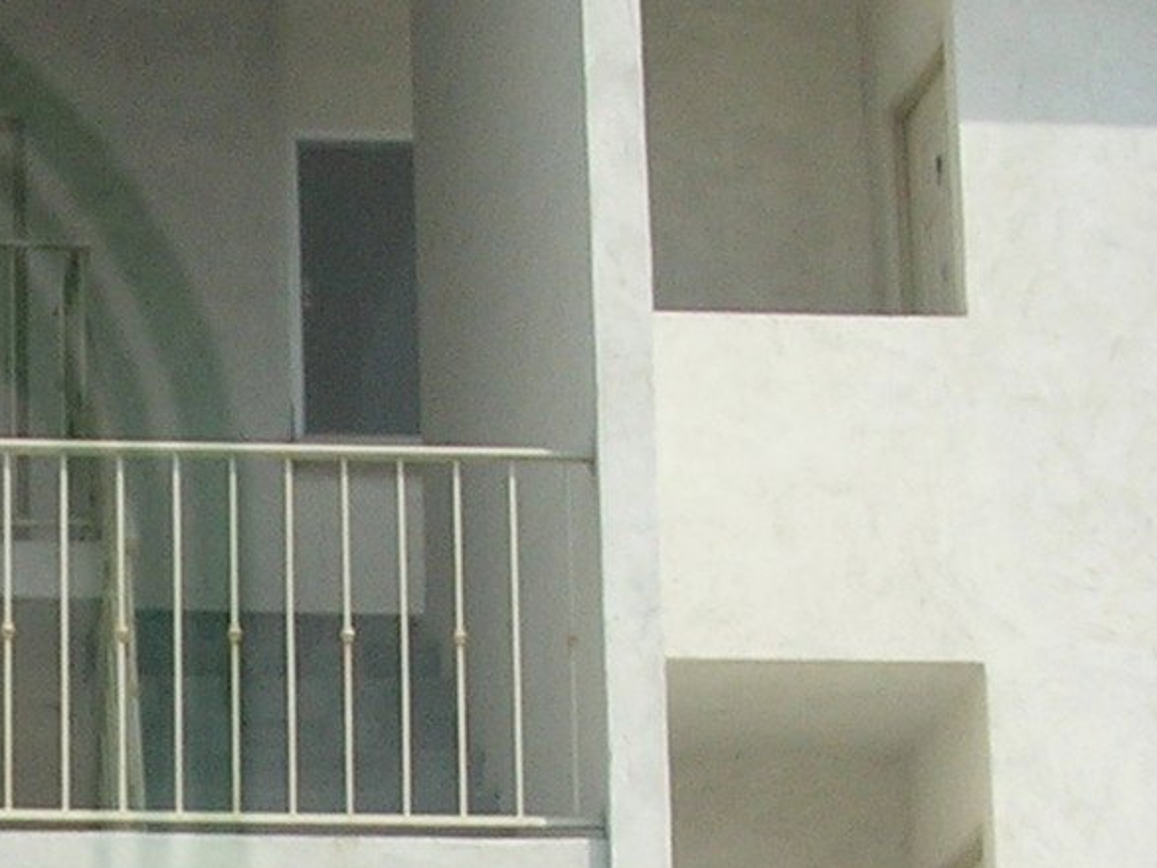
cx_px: -396
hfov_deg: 12.3
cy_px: 1194
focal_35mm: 155
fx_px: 5182
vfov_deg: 9.4
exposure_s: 1/120
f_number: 8.5
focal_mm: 5.8
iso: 71
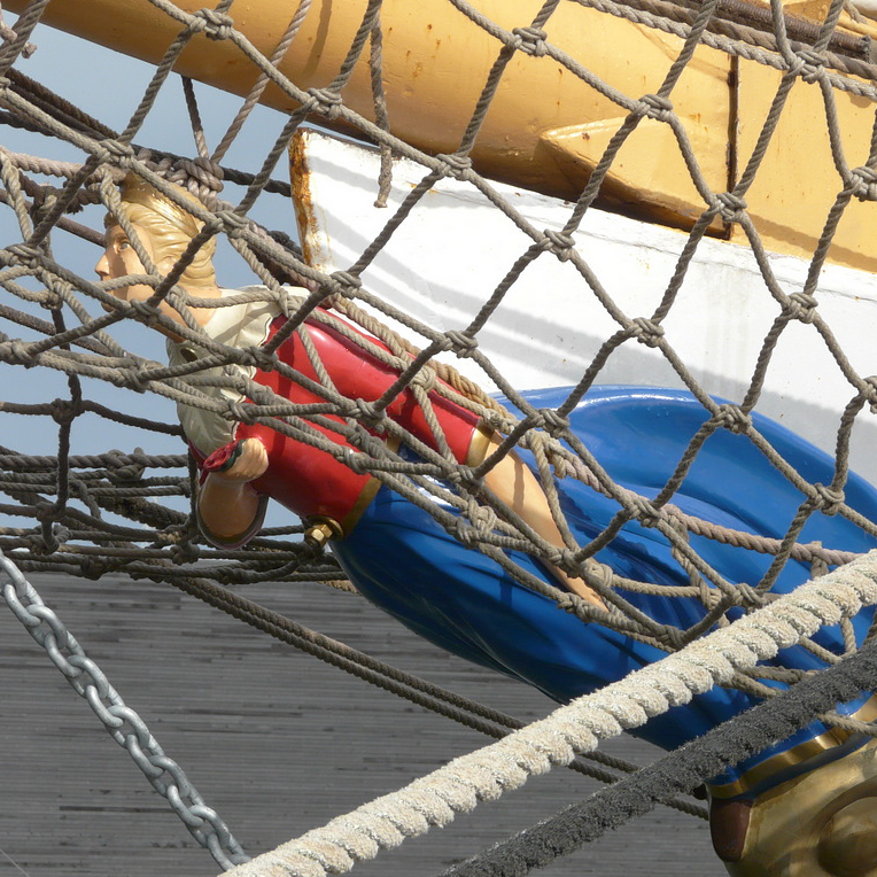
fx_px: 6994
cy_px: 437
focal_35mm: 244
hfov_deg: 7.2
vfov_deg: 7.2
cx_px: 463
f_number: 5.6
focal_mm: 33.8
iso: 100
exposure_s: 1/320
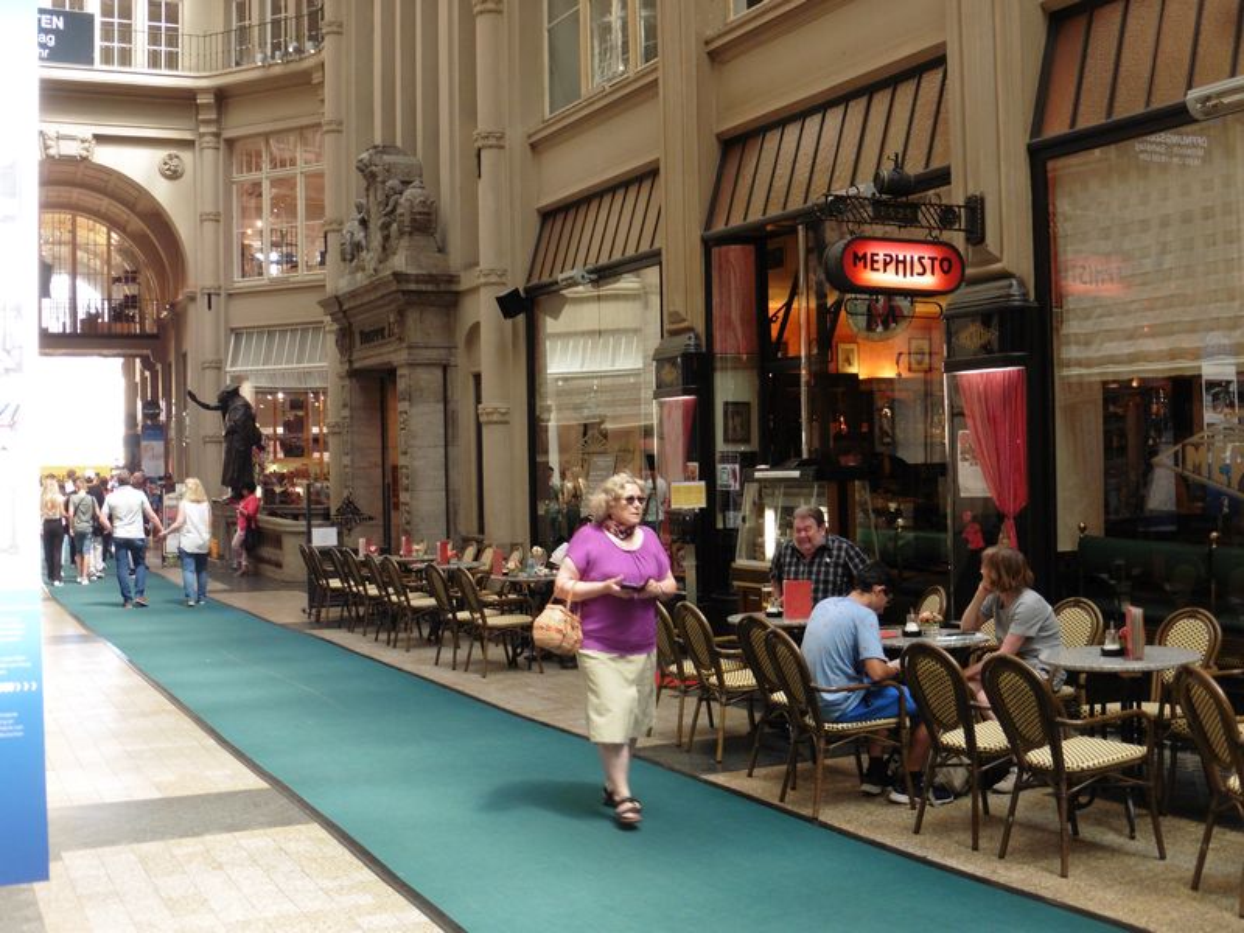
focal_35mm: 47
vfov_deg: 30.9
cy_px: 466
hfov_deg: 40.4
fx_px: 1689
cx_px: 622
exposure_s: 1/80
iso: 250
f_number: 4.2
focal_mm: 8.5
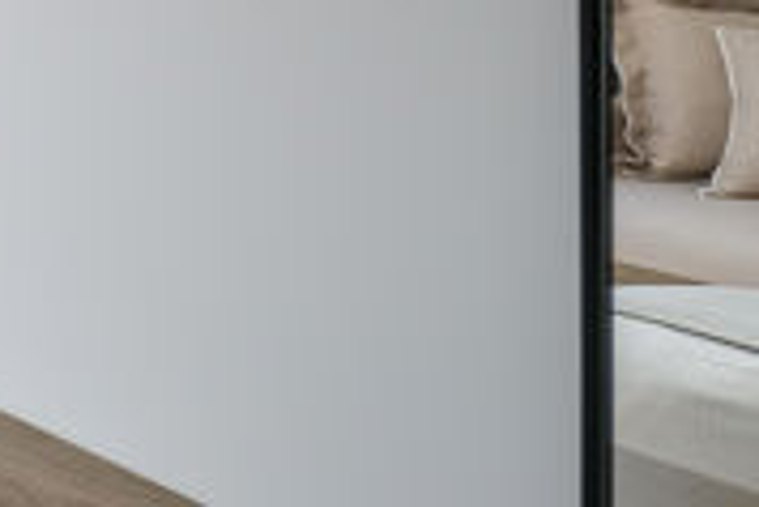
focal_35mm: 109
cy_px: 55
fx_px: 2300
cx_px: -1254
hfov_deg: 12.6
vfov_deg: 12.5
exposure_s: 1/100
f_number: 11
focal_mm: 19
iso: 250
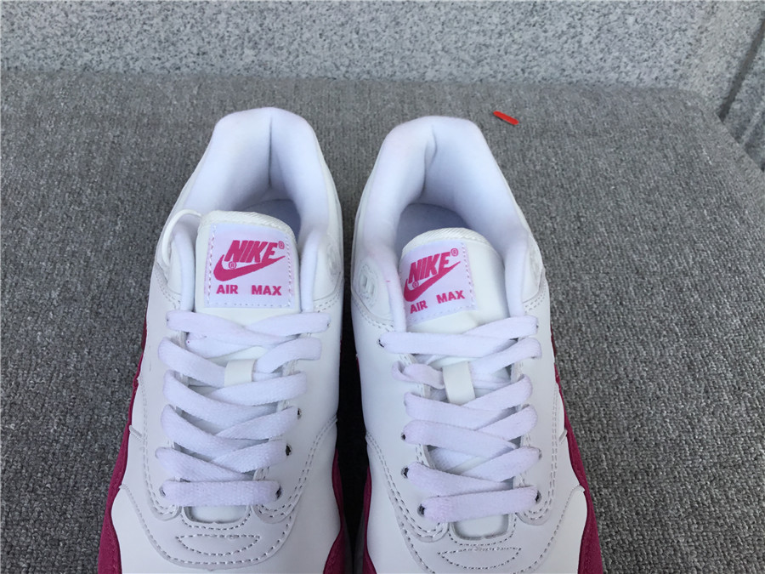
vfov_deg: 45.4
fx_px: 685
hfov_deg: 58.4
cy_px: 287
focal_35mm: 31
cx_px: 382
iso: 25
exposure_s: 1/509
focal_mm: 3.3
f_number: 2.4
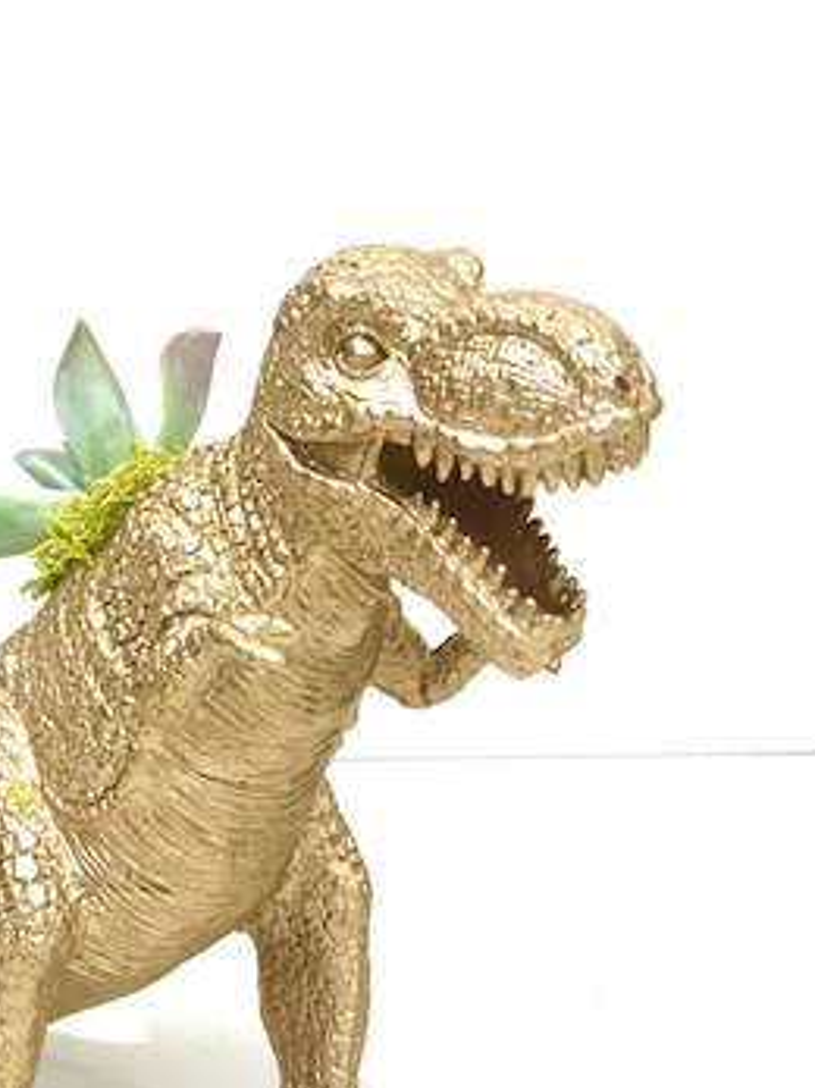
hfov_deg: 15.3
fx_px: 3015
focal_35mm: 96
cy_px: 709
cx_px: 185
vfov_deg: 20.4
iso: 25
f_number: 2.4
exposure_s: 1/60
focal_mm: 6
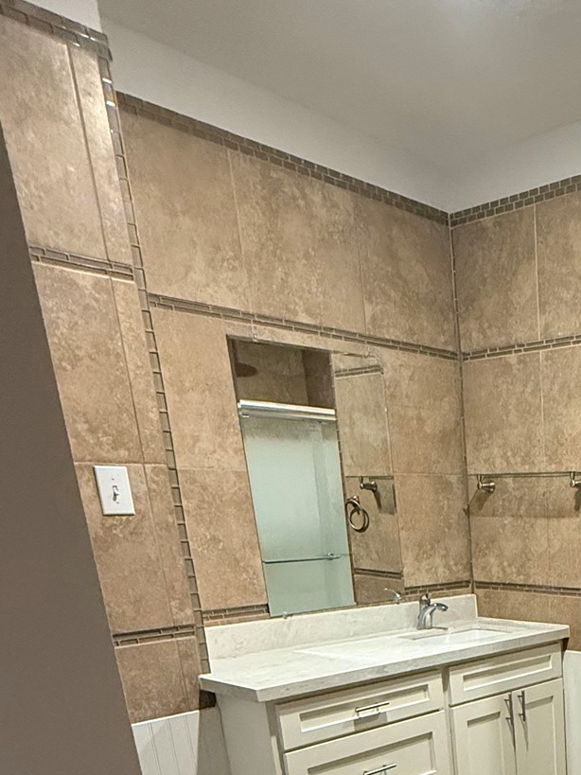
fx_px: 783
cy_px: 760
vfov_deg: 45.2
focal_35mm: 35
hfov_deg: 35.3
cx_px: 628
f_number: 2.2
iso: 640
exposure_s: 1/60.2
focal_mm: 2.22
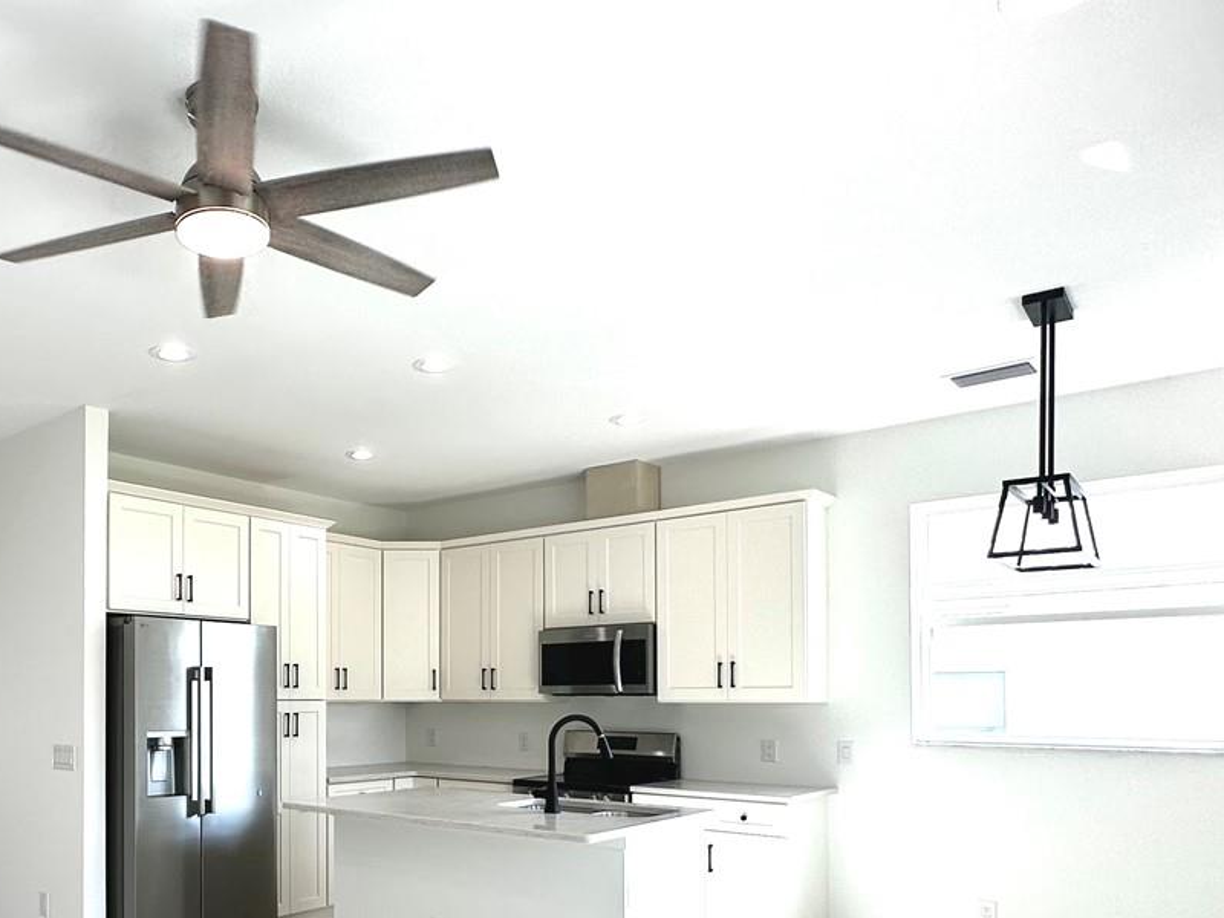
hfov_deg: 60.8
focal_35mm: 28
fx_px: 990
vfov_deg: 47.9
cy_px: 685
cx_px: 344
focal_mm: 2.22
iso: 40
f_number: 2.2
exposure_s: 1/235
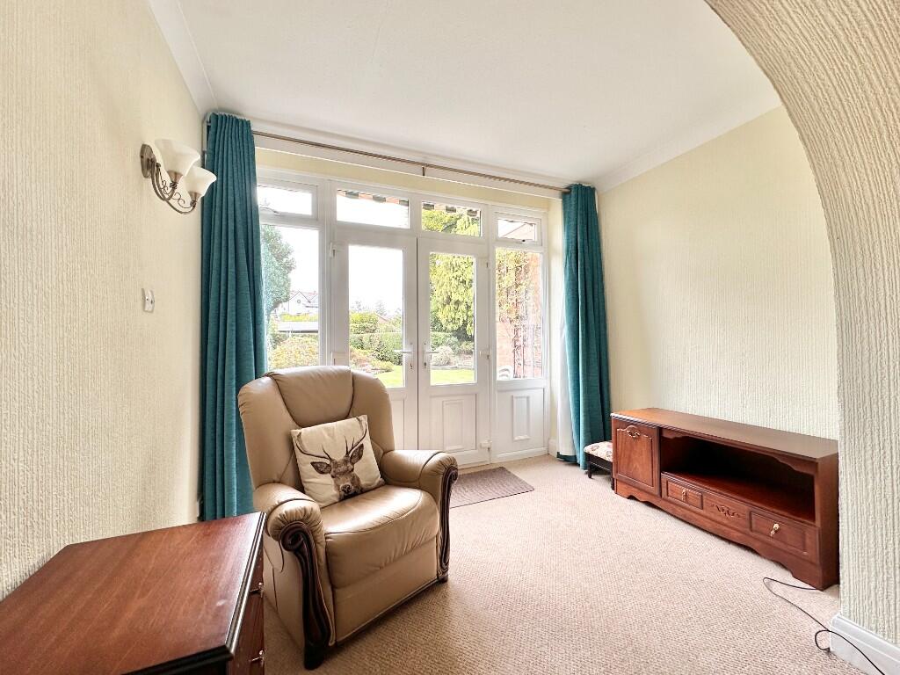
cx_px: 450
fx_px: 364
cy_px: 338
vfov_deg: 85.7
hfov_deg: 102.1
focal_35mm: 14
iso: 50
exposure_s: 1/99
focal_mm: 2.22
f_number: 2.2
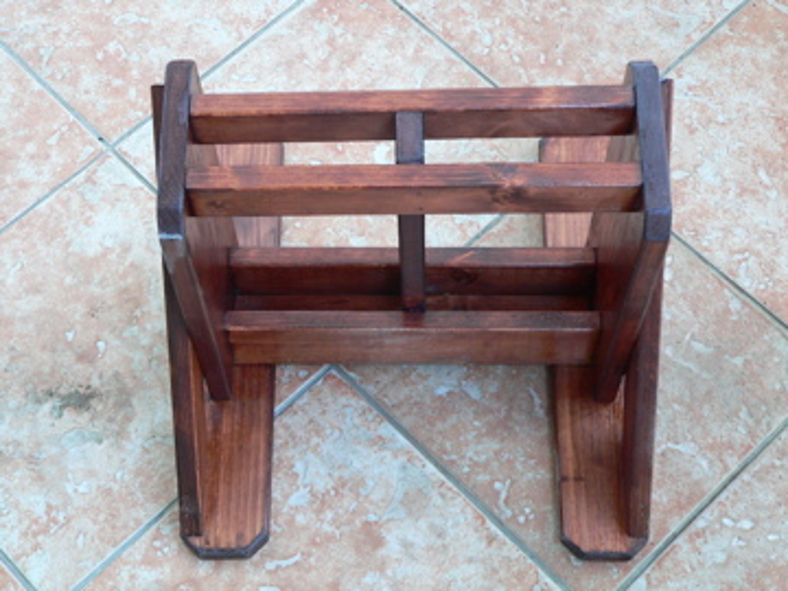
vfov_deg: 23.3
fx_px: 1434
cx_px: 394
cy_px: 296
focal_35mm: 63
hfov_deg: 30.7
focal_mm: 10.5
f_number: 2.8
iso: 200
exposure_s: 1/40
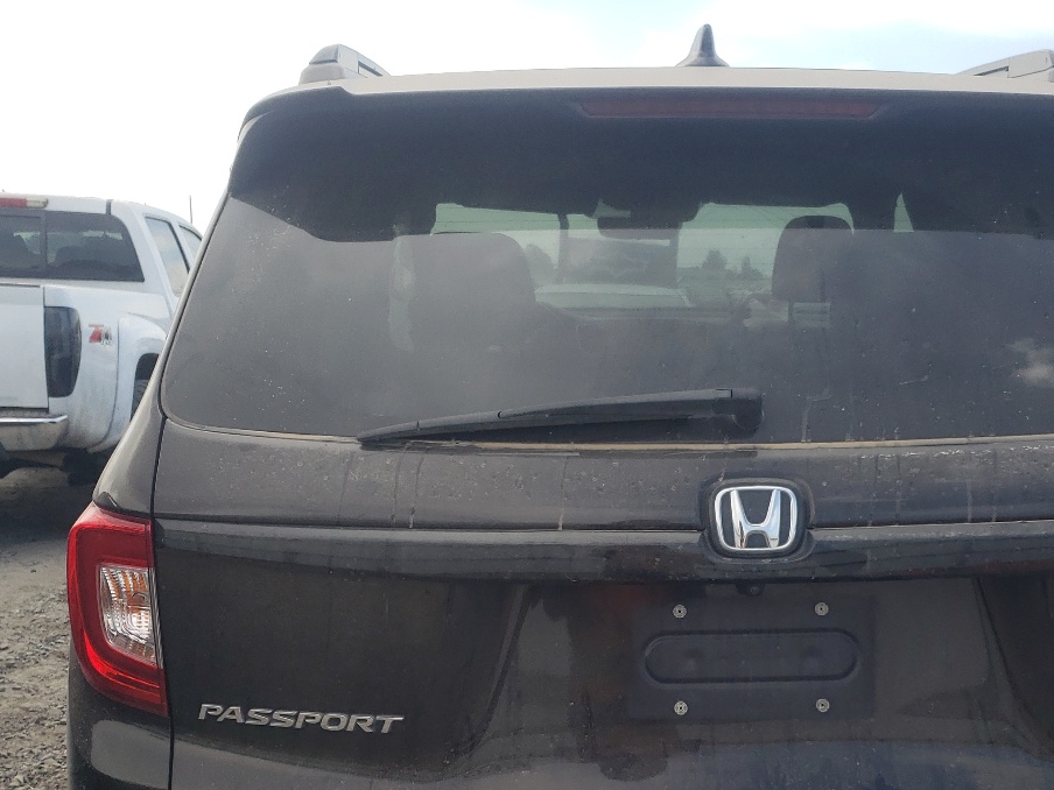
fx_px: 1401
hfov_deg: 40.7
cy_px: 594
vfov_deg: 31.0
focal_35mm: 46
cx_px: 712
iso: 50
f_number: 1.5
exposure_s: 1/1000
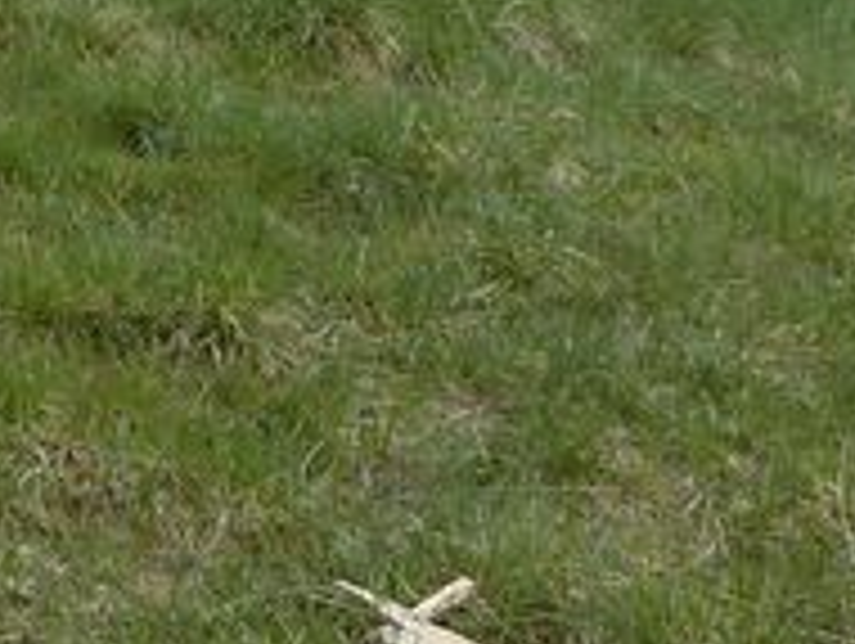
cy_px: -617
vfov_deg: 12.5
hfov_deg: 17.8
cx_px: -171
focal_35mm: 105
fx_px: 2597
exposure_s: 1/320
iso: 80
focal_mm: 4.1
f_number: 4
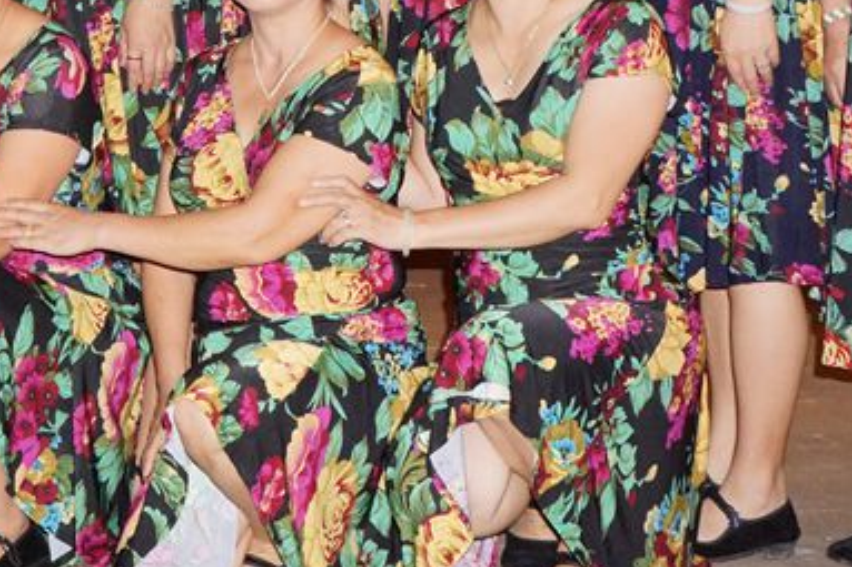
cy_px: -48
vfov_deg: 14.7
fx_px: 2153
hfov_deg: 22.0
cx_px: 147
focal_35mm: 91
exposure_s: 1/100
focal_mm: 23
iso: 1600
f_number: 6.3
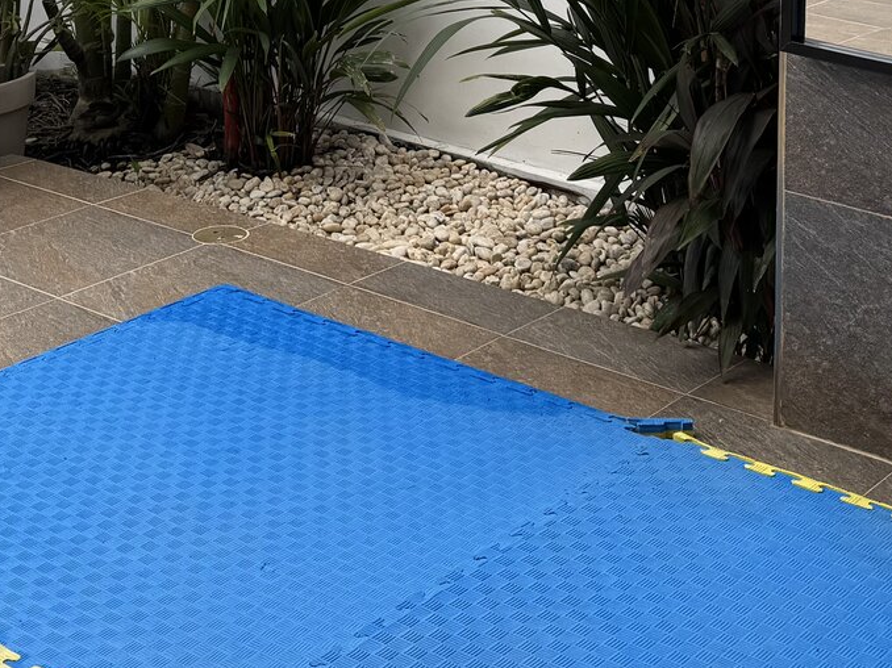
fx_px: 1752
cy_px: -222
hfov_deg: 28.6
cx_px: 470
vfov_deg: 19.7
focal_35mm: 68
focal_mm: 6.76
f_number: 1.78
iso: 80
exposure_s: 1/430
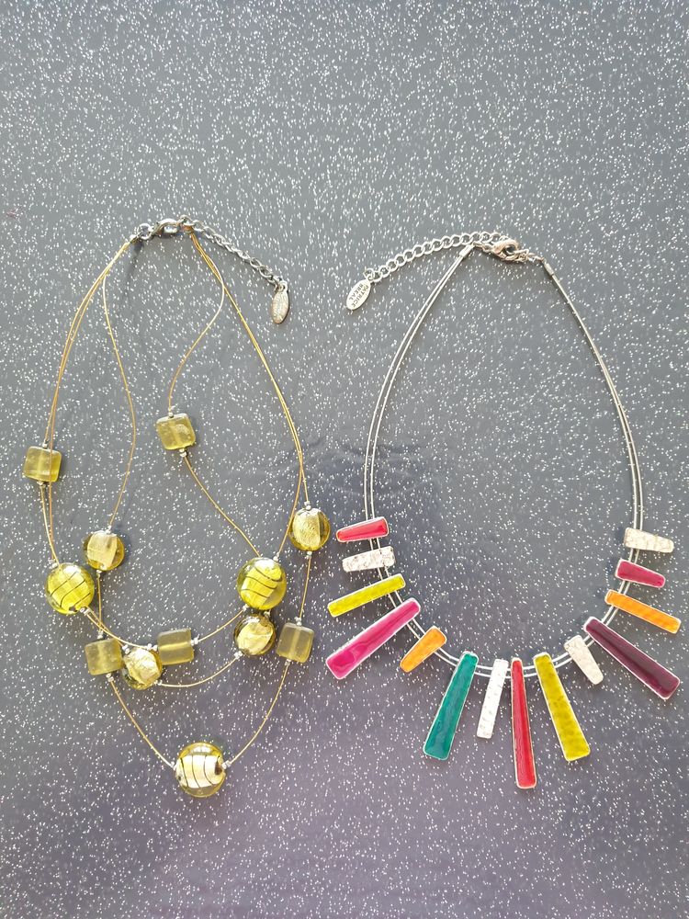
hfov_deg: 53.1
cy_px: 460
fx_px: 690
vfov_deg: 67.3
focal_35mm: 26
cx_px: 344
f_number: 1.5
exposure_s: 1/26
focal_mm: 4.3
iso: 250
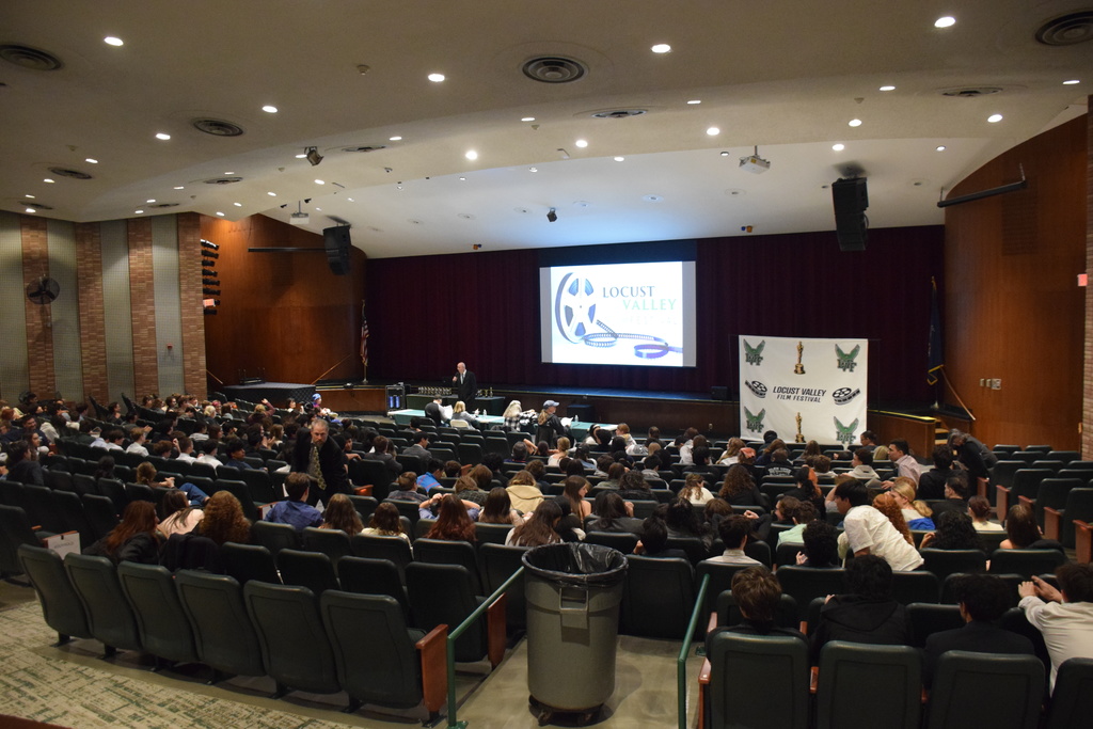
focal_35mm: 27
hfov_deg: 67.4
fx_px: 820
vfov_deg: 47.9
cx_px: 546
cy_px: 364
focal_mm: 18
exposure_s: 1/60
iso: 3200
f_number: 3.5
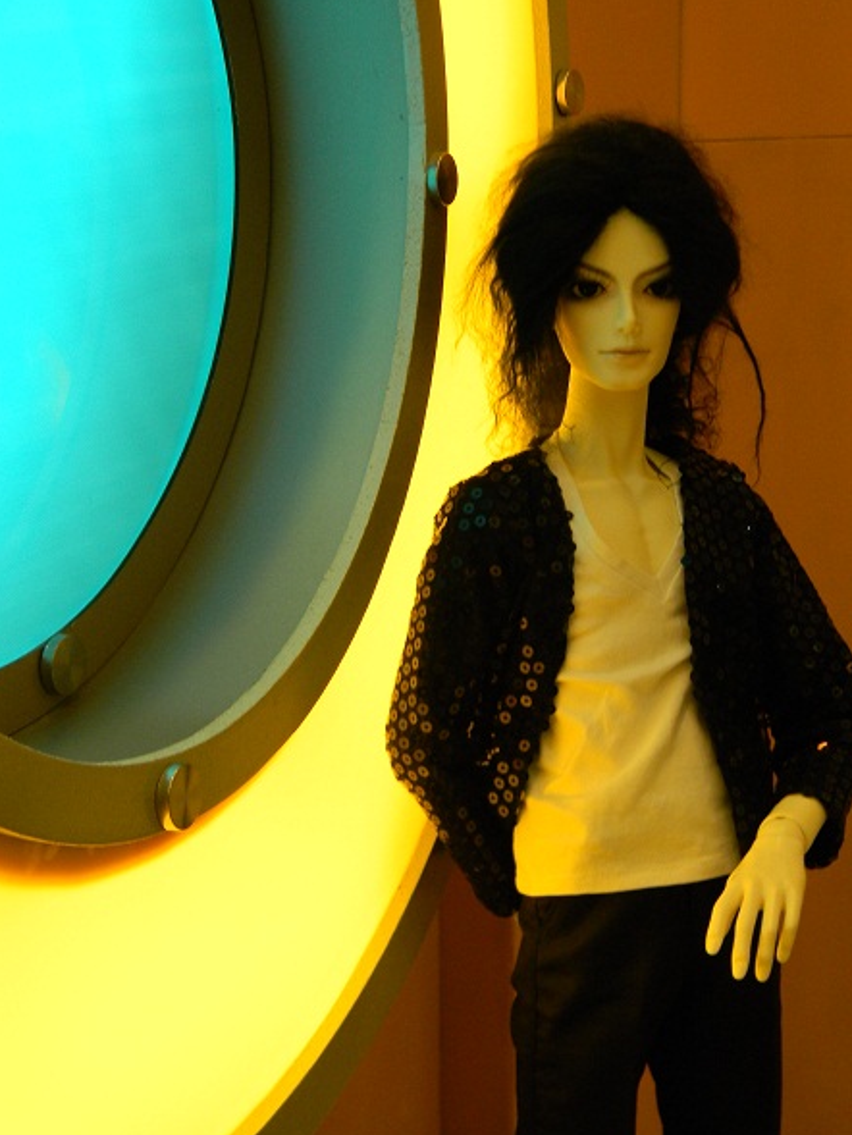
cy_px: 567
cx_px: 422
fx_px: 1870
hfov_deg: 25.7
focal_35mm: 57
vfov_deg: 33.8
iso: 279
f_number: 4.1
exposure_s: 1/37.2
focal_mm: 10.1
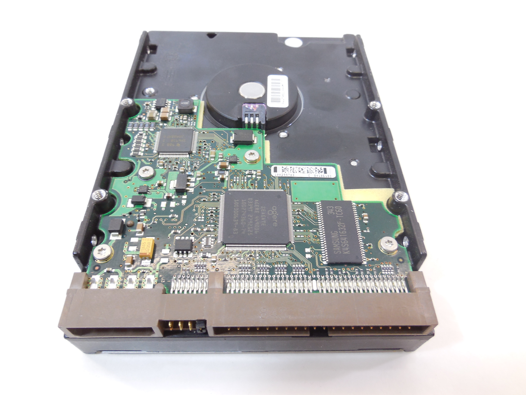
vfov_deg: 54.9
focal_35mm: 25
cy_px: 198
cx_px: 263
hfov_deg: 69.4
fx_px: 380
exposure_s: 1/30
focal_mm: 4.5
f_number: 3.1
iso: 160
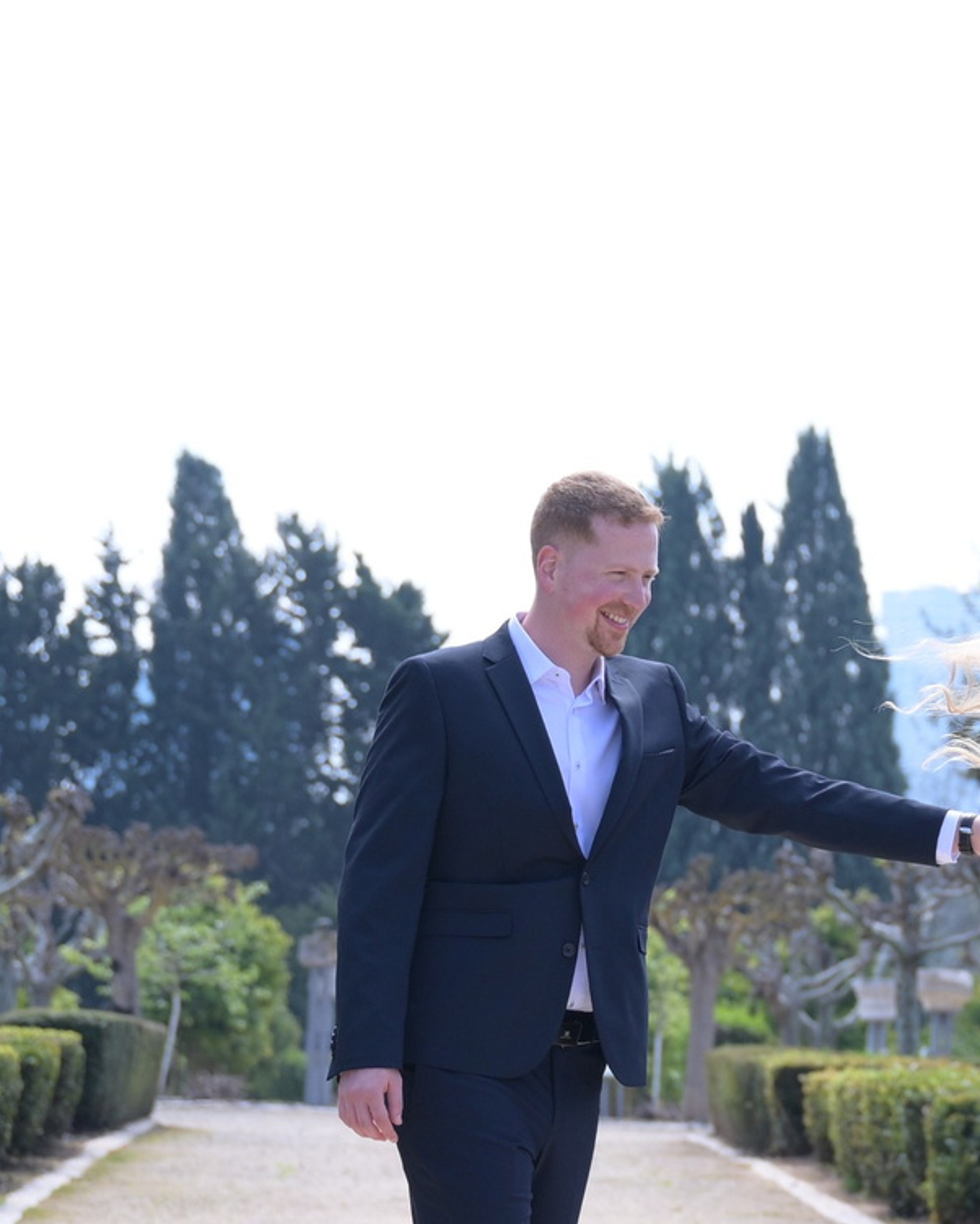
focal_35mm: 163
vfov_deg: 11.8
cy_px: 627
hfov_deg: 9.4
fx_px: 5907
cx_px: 1040
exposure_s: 1/800
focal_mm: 51
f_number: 3.5
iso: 125
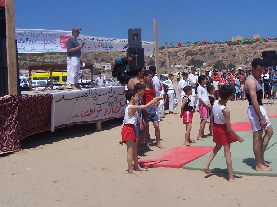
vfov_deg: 27.4
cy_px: 76
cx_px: 180
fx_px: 424
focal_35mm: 53
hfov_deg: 35.9
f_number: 5.6
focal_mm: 5.6
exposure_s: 1/1000
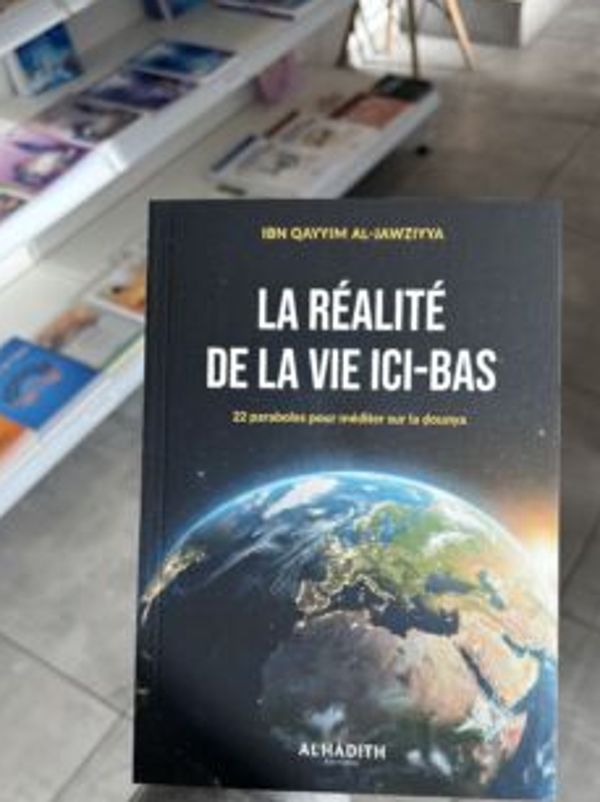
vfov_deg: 53.5
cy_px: 490
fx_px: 787
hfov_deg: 41.7
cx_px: 328
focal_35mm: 34
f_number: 1.6
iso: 40
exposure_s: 1/221
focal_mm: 5.96
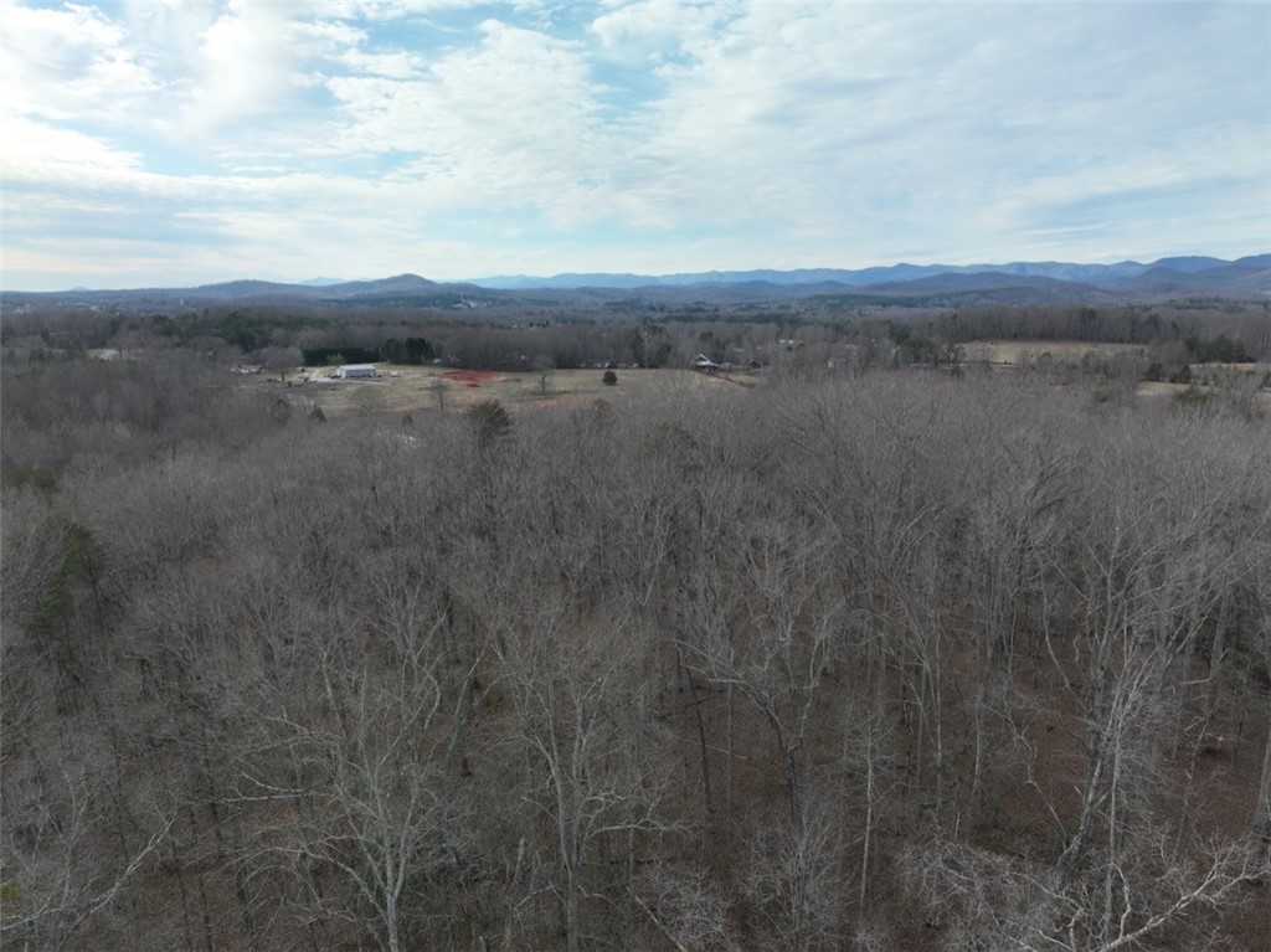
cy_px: 476
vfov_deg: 56.8
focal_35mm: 24
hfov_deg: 71.6
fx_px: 881
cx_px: 636
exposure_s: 1/240
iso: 250
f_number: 2.8
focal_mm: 12.29
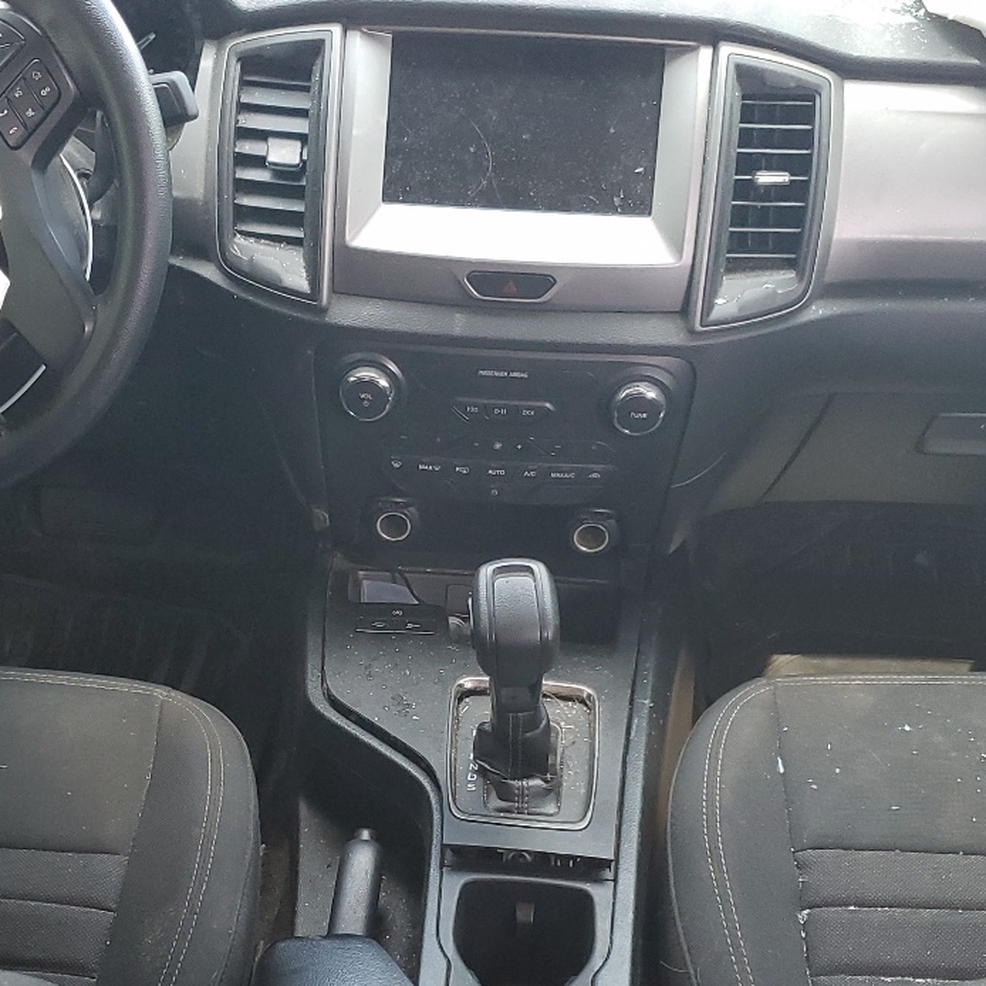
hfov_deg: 32.0
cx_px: 367
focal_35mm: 53
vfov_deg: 31.7
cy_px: 712
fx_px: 1708
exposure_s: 1/120
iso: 87
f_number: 1.5
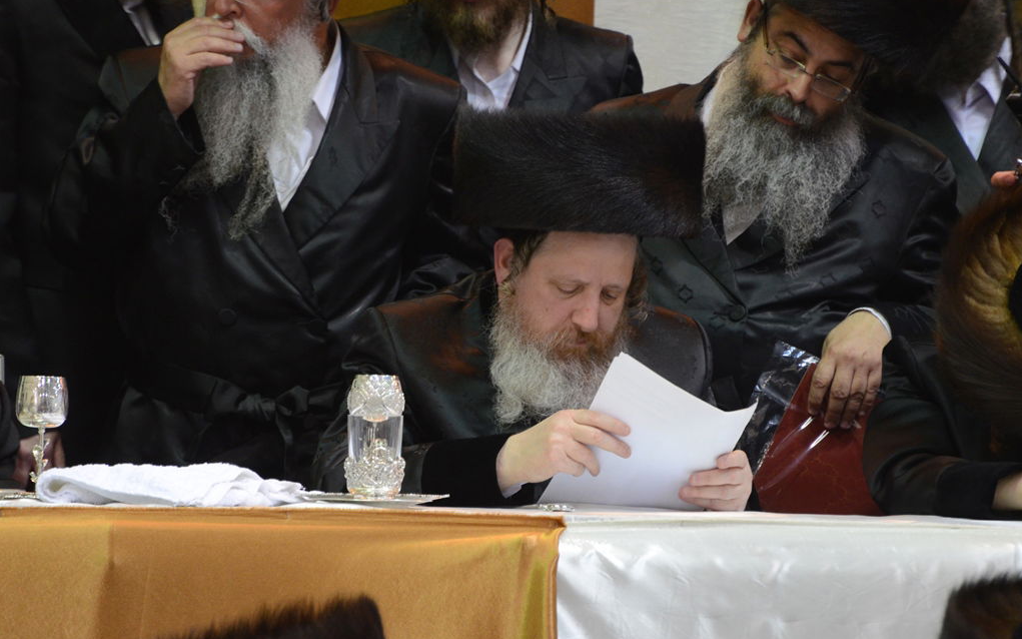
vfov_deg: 2.9
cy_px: 309
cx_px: 510
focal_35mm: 459
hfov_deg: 4.6
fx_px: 12784
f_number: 5.6
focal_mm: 300
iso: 1600
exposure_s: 1/25
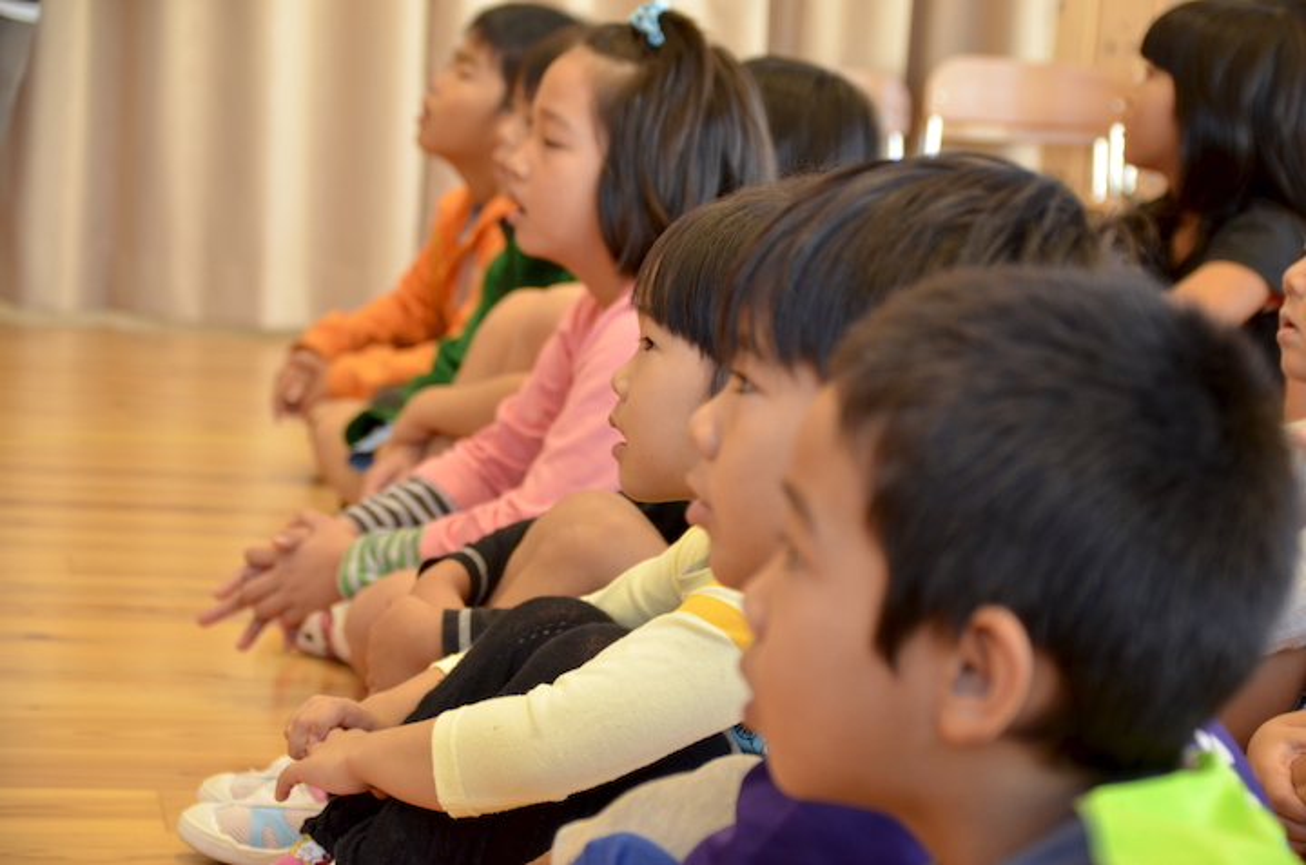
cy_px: 432
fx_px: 4453
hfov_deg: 16.7
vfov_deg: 11.1
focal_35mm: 123
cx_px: 653
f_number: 5.3
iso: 800
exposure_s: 1/100
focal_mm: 82
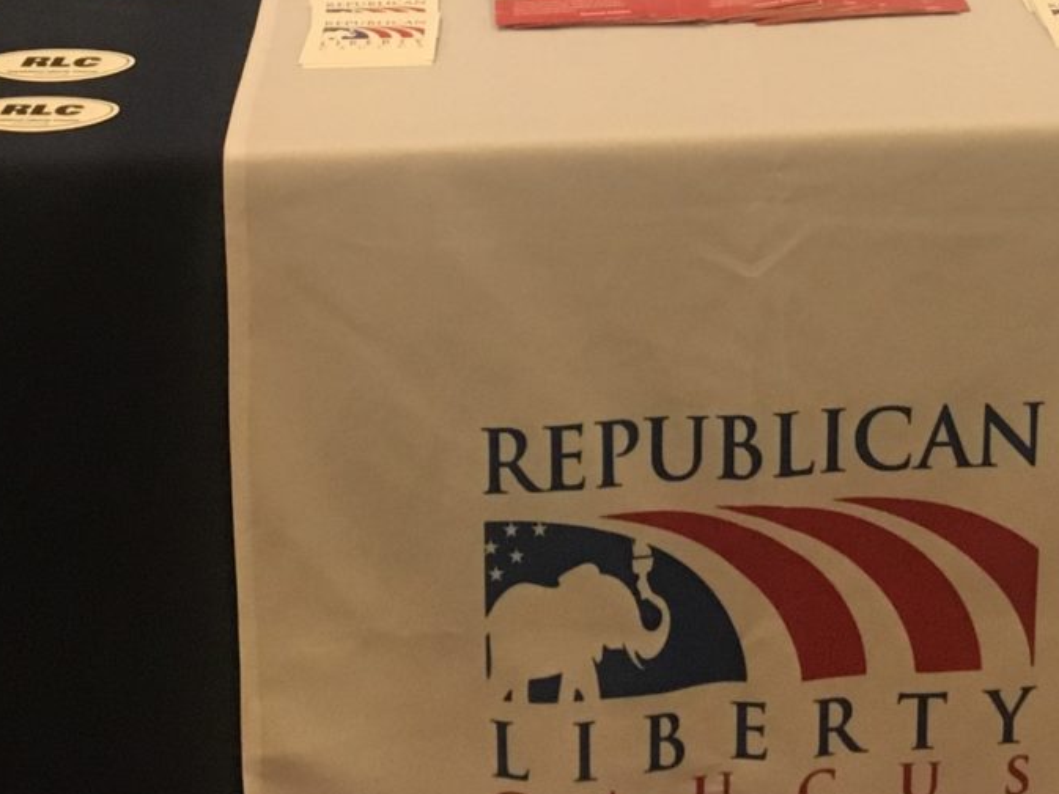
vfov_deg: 15.0
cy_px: -363
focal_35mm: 92
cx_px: 727
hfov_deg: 21.2
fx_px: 2815
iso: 160
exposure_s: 1/30
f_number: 2.2
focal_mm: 4.15
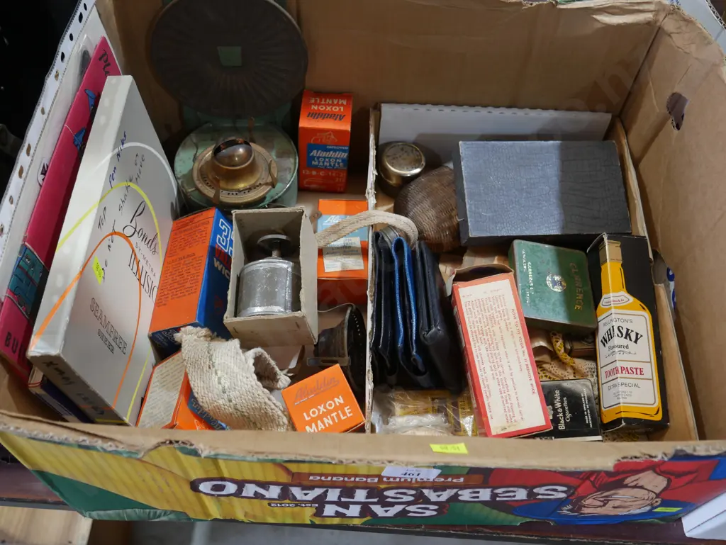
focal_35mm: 32
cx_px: 363
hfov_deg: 56.8
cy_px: 272
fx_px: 671
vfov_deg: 44.2
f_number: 3.6
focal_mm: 16
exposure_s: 1/60
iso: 400
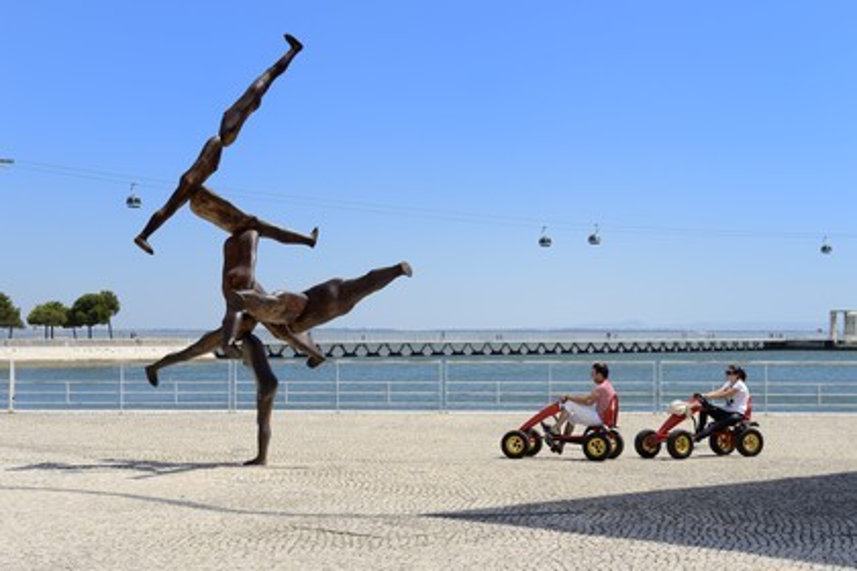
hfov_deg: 28.8
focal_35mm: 70
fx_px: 1666
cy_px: 286
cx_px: 428
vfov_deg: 19.5
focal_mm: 70
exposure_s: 1/400
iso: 200
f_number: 13
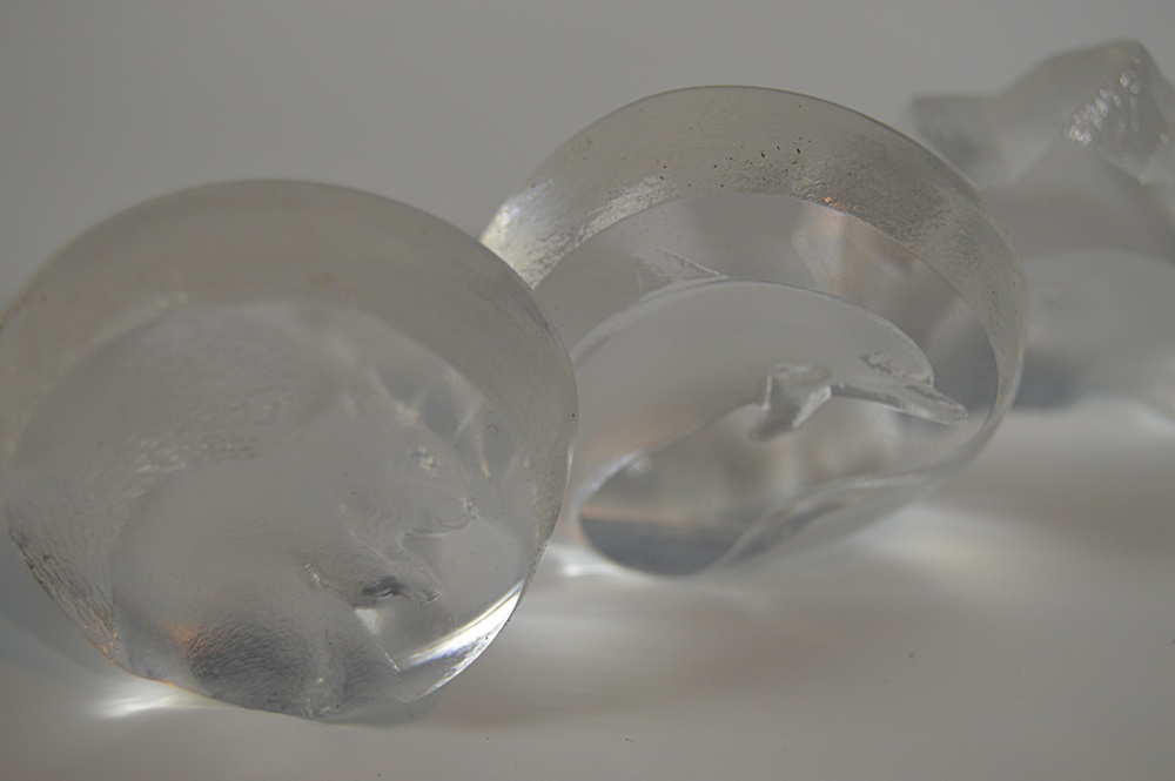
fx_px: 2348
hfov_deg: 28.1
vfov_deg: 18.9
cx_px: 588
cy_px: 390
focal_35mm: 72
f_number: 5.3
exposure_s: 1/60
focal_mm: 48
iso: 450
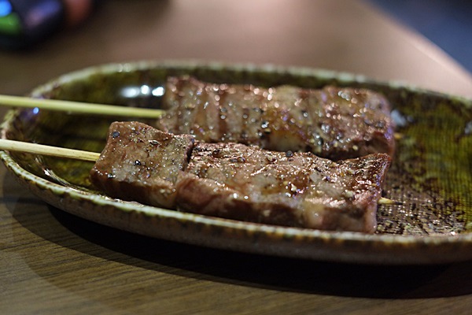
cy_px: 158
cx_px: 236
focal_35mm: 53
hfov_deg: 37.5
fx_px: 695
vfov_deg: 25.5
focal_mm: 35
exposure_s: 1/5
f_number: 2.8
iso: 1250
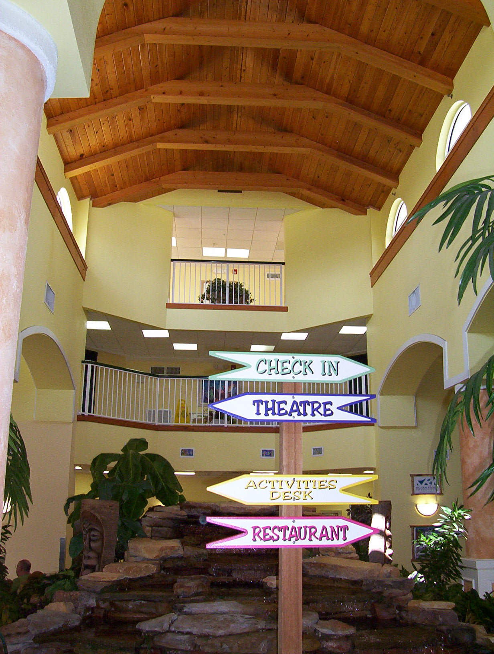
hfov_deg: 33.7
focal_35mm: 43
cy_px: 327
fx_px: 815
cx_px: 247
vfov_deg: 43.8
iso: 140
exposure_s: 1/75
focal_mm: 5.77
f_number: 2.73
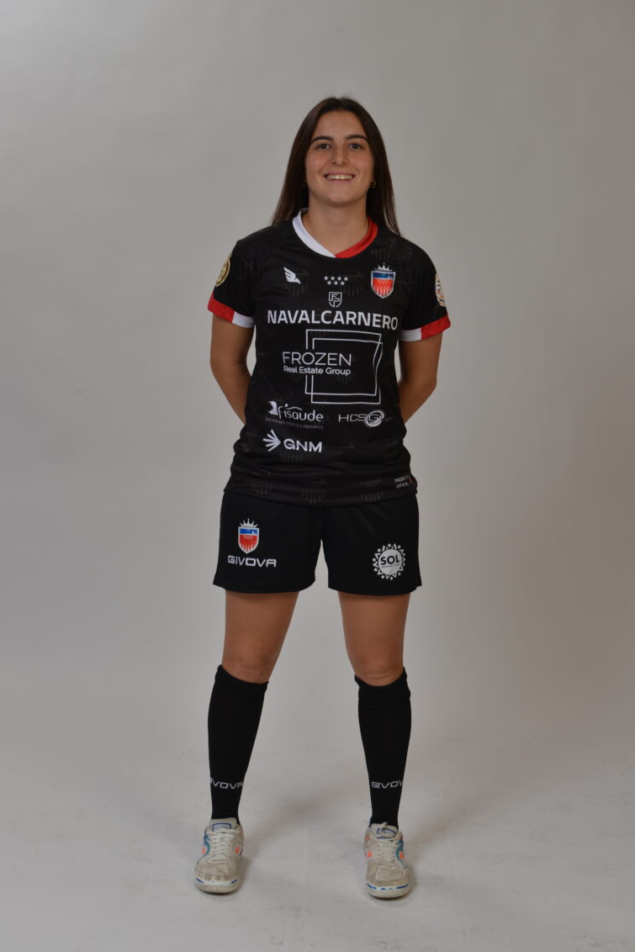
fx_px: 1560
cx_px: 315
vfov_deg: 33.9
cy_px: 471
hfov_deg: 23.0
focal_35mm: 59
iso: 125
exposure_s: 1/125
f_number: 7.1
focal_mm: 58
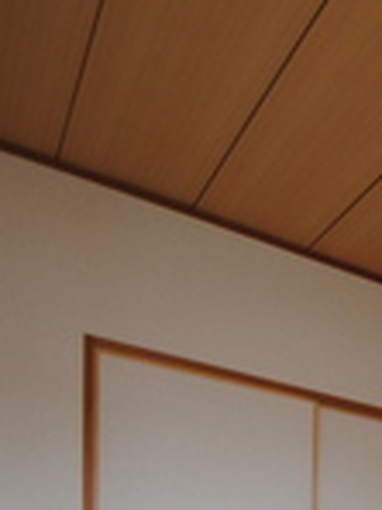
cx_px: 554
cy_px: 706
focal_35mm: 50
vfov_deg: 28.9
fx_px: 736
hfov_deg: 23.8
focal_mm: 8
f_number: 4.5
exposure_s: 1/10
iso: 100
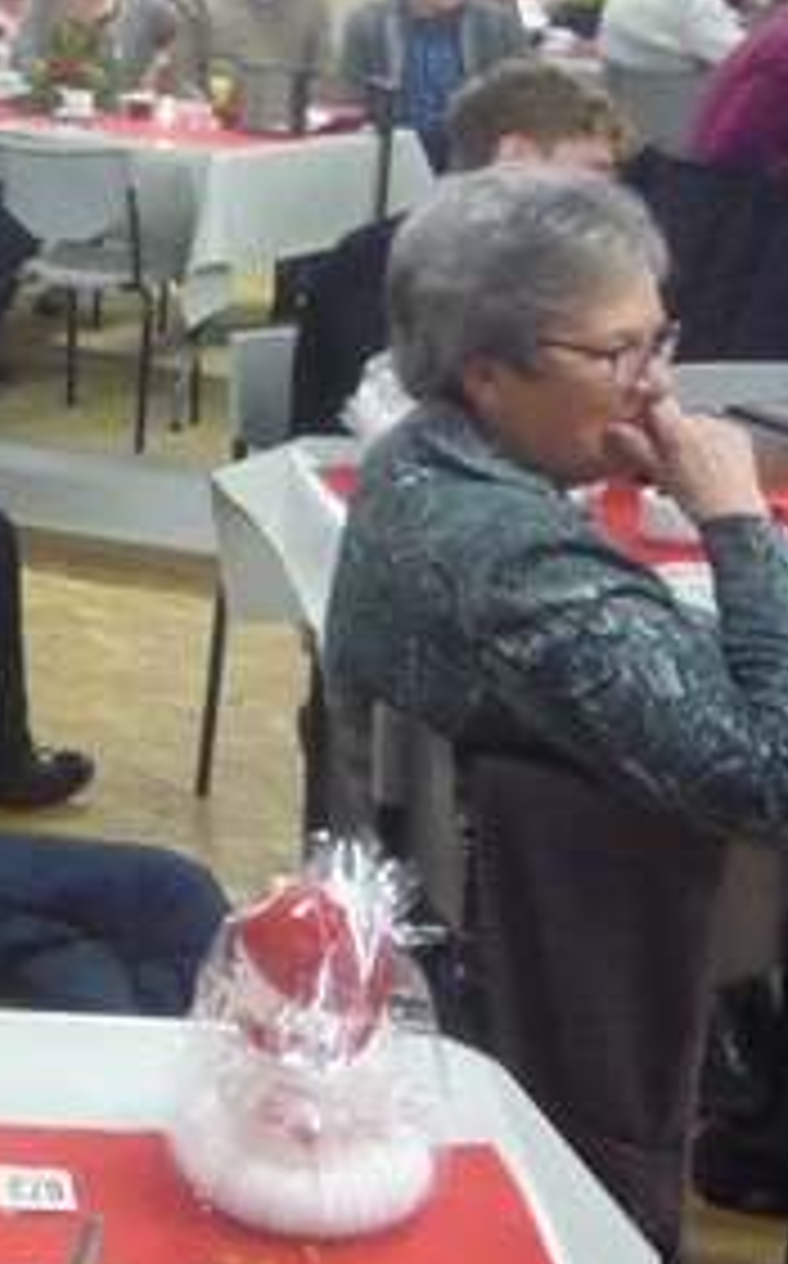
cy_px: 423
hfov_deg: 17.1
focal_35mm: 68
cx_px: -419
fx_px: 2343
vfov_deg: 30.0
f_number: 3.3
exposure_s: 1/13
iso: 800
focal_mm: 5.2
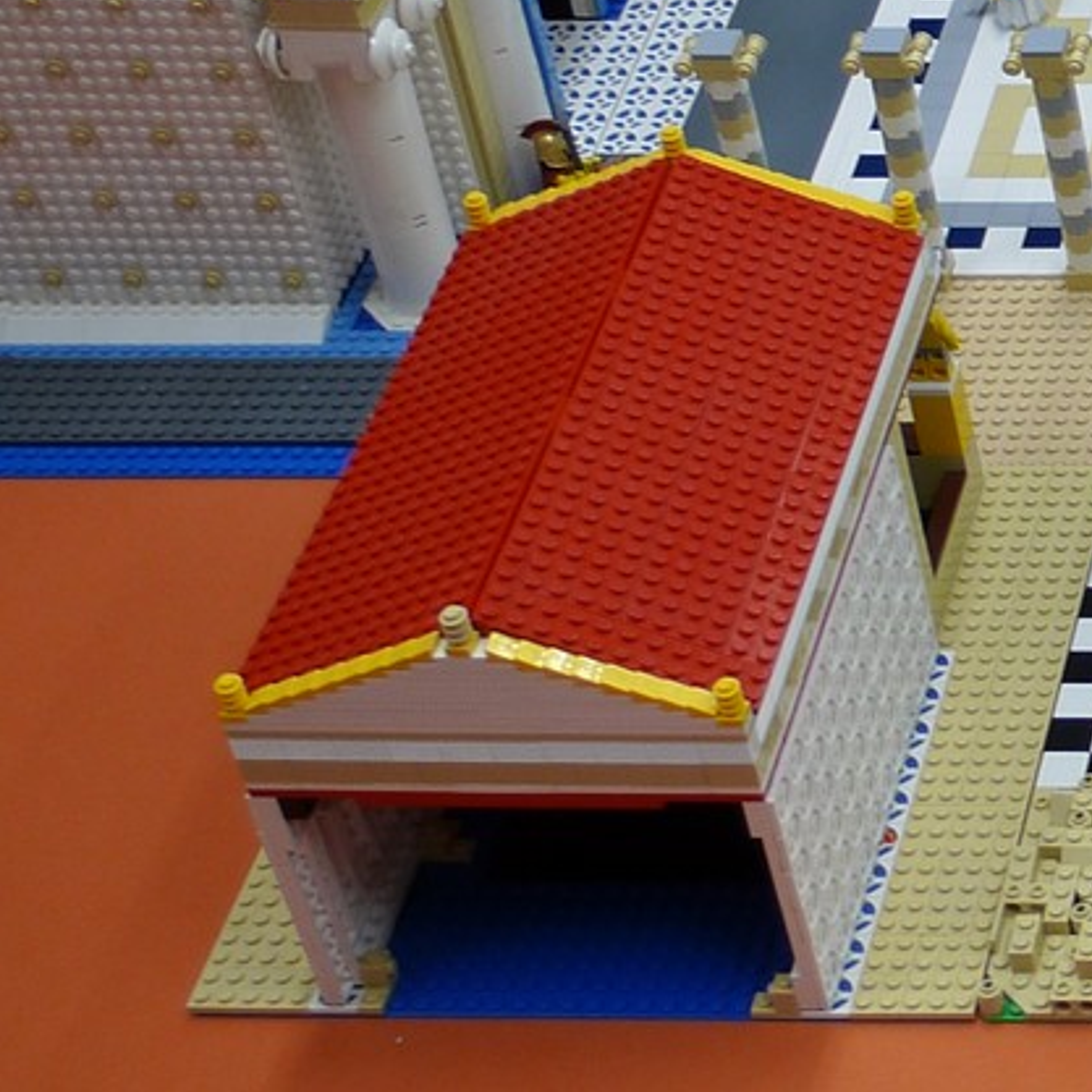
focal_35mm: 99
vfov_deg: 17.2
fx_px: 3533
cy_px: 13
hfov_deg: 15.7
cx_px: 1782
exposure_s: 1/15
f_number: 2.5
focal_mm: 6.8
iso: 80
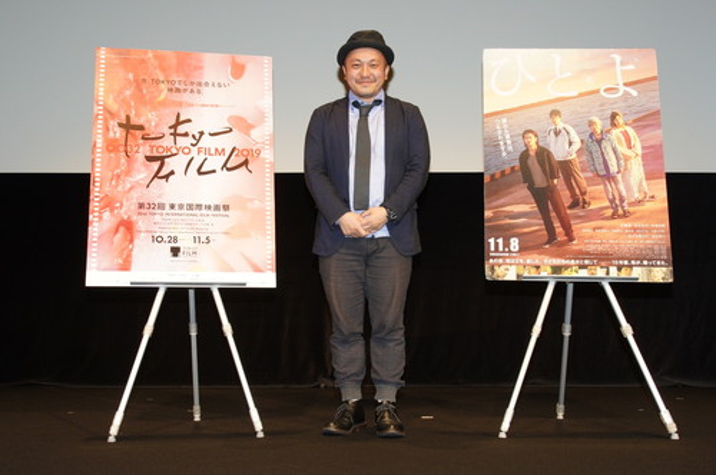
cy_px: 238
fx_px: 894
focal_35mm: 45
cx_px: 358
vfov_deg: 29.8
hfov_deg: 43.7
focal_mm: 30
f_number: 7.1
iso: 1600
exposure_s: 1/125
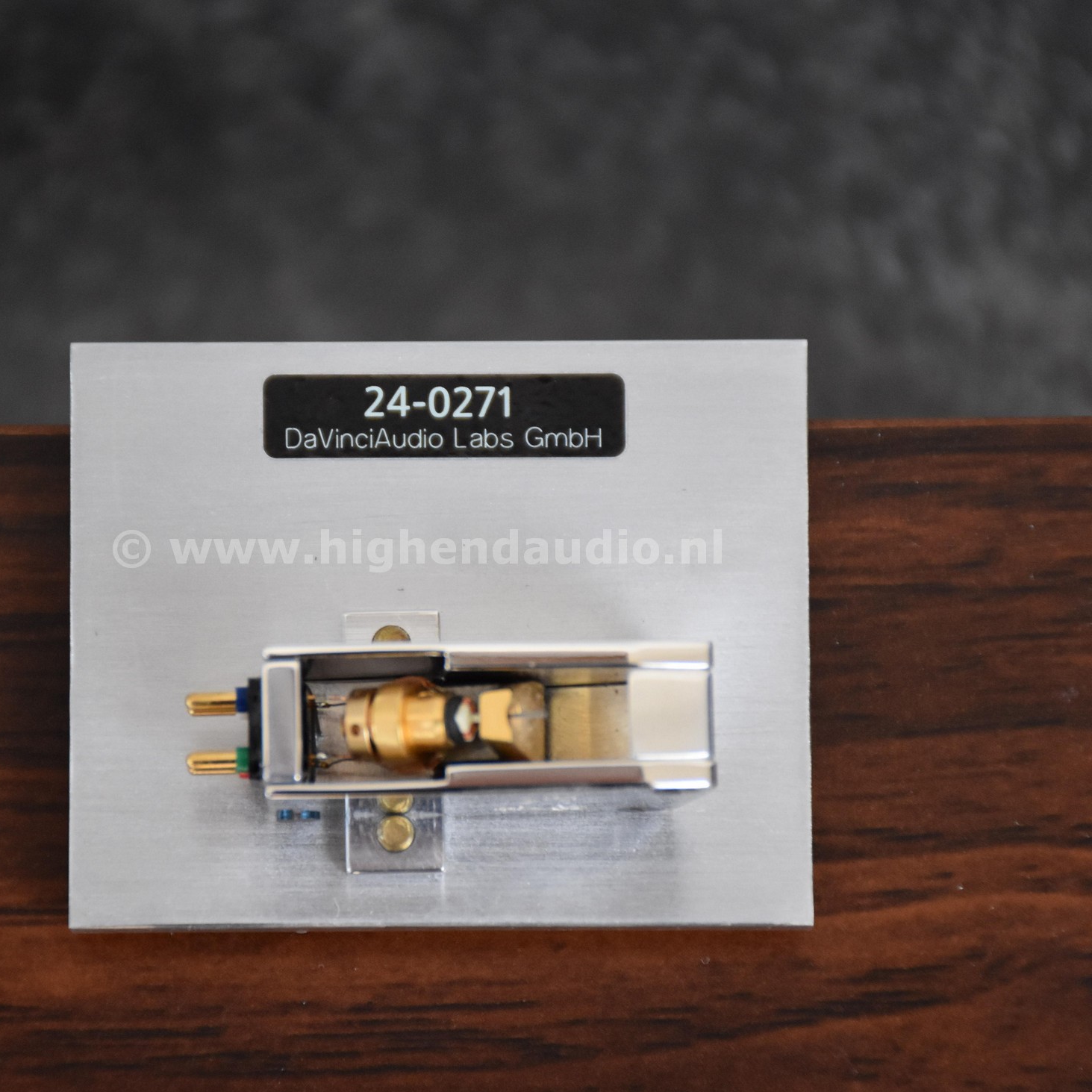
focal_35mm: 291
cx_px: 418
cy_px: 546
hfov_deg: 6.0
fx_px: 10386
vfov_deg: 6.0
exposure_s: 1/125
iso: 1600
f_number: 5.6
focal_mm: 140
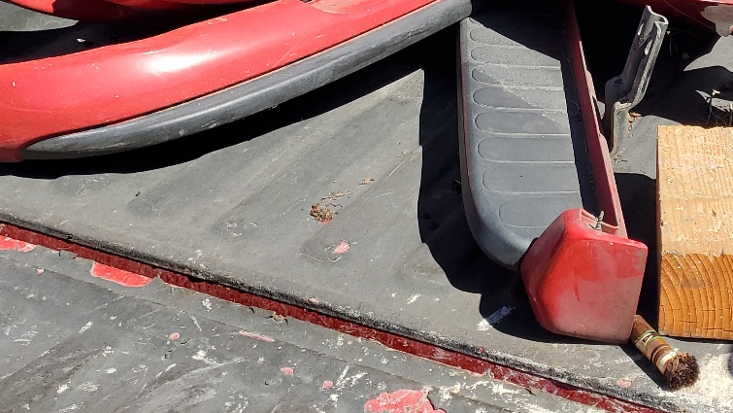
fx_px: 1166
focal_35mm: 60
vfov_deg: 18.8
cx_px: 483
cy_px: -101
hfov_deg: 34.6
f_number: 1.5
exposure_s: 1/2500
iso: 50
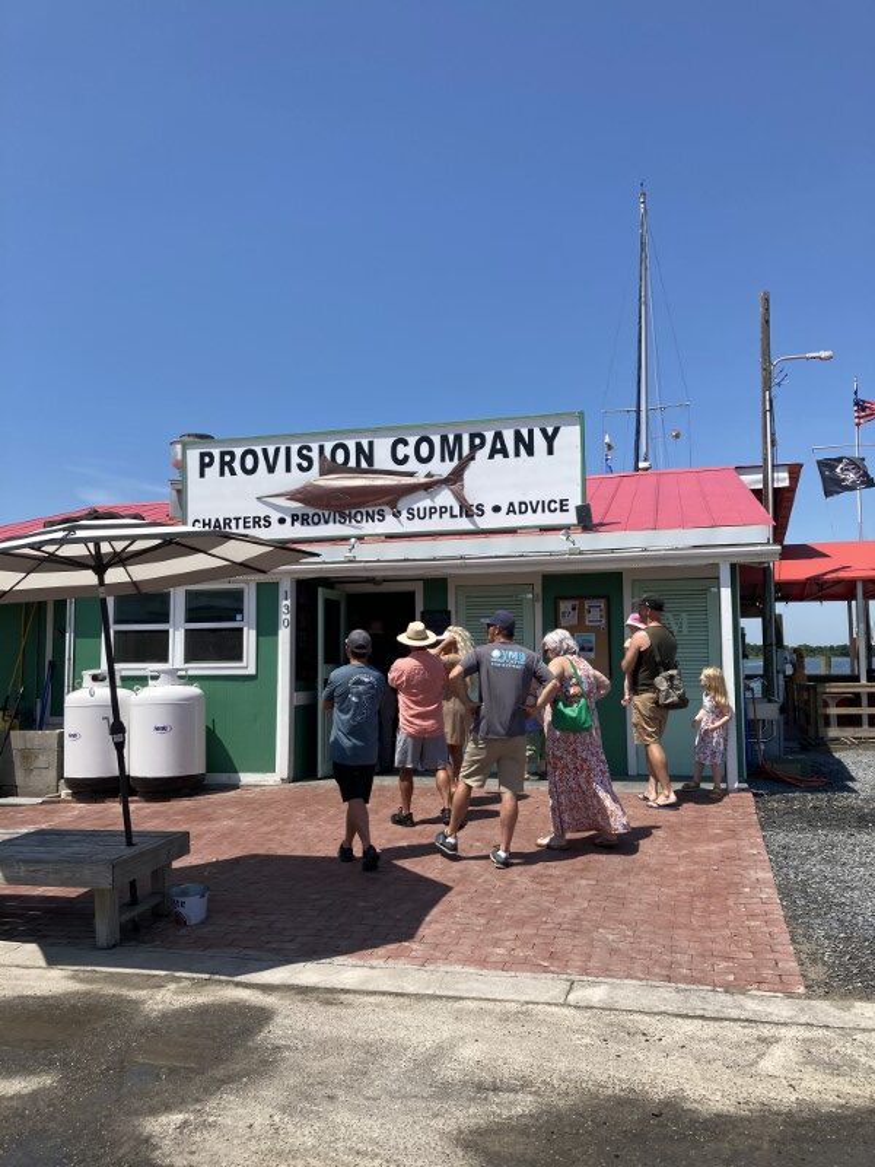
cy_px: 584
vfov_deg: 63.4
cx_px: 438
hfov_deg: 49.7
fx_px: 944
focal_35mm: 28
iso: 20
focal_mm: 3.99
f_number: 1.8
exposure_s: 1/2558
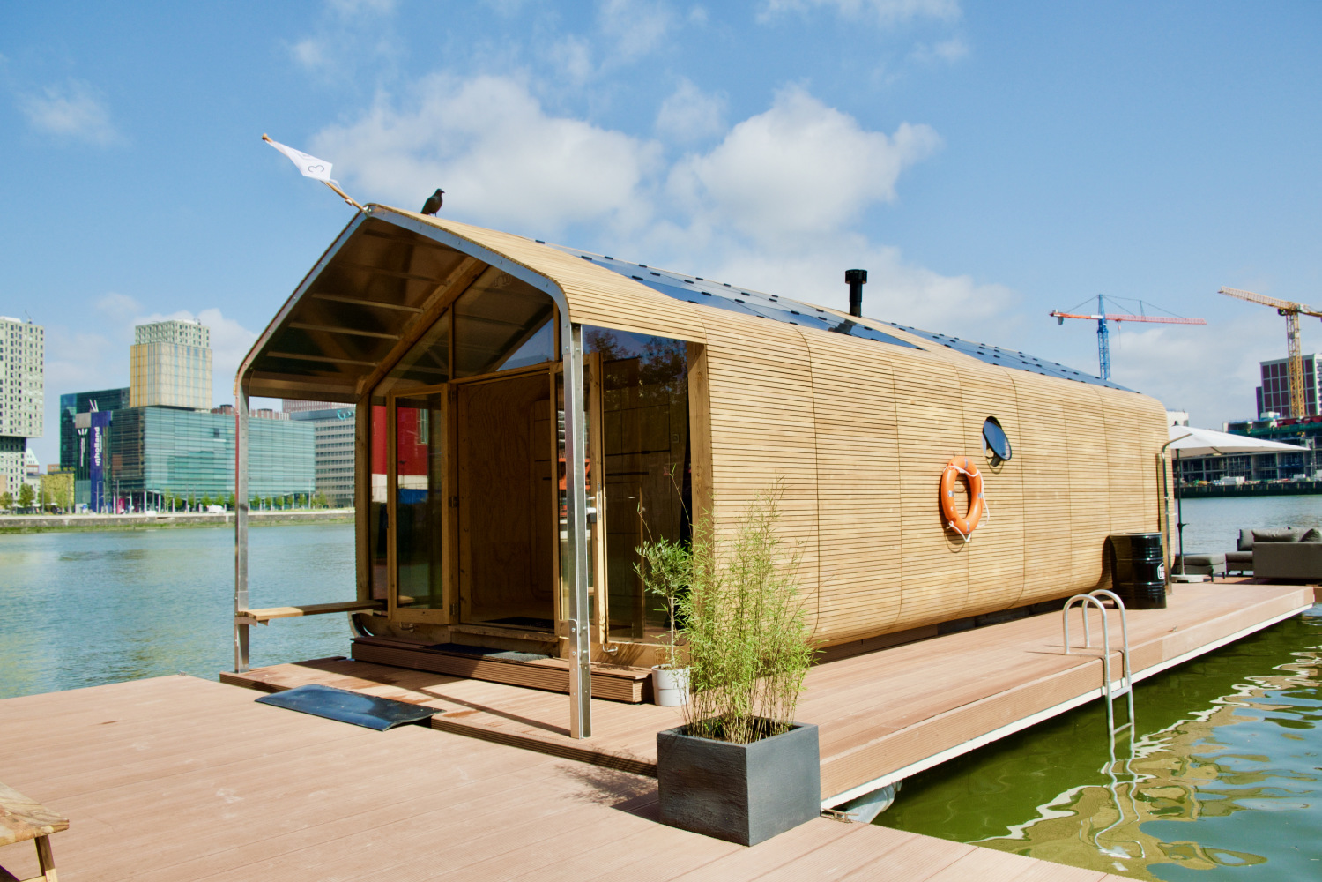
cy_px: 441
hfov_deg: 67.4
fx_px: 991
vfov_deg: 47.9
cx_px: 661
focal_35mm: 27
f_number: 6.4
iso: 800
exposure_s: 1/2000
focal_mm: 18
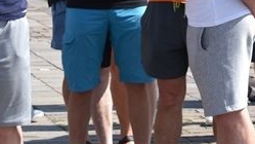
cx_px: 429
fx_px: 2096
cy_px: -136
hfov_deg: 6.8
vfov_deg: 3.9
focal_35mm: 310
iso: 100
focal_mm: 48
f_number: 8
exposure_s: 1/160
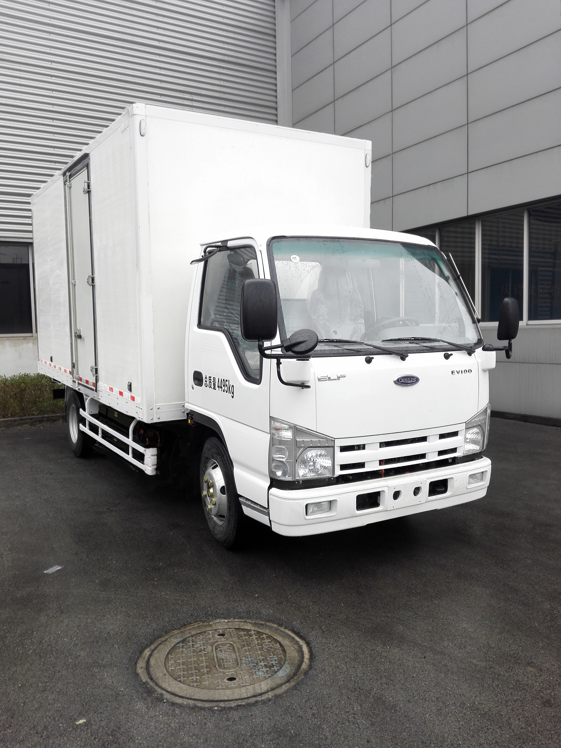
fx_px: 605
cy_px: 374
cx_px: 280
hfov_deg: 49.7
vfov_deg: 63.4
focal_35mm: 28
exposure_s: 1/100
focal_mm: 3.79
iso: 64
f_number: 2
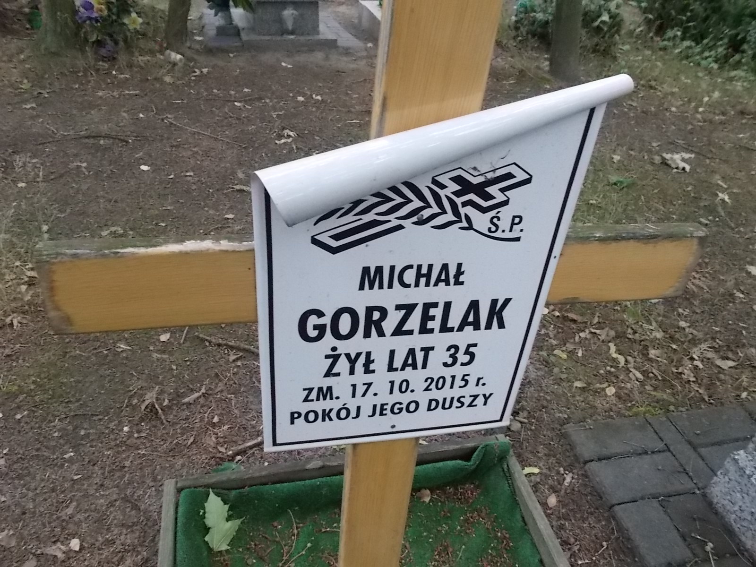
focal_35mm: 26
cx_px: 378
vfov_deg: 53.1
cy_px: 284
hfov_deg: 67.3
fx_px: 568
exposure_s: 1/125
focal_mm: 4.6
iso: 400
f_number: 3.2
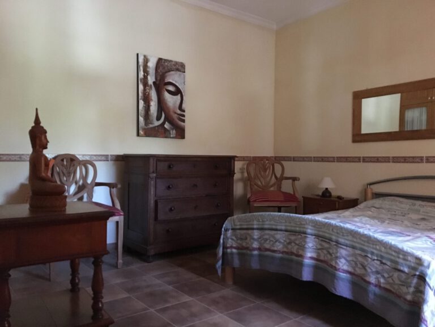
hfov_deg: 61.7
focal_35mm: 29
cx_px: 218
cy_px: 164
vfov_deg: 48.2
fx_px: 364
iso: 1000
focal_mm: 4.15
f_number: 2.2
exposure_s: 1/17
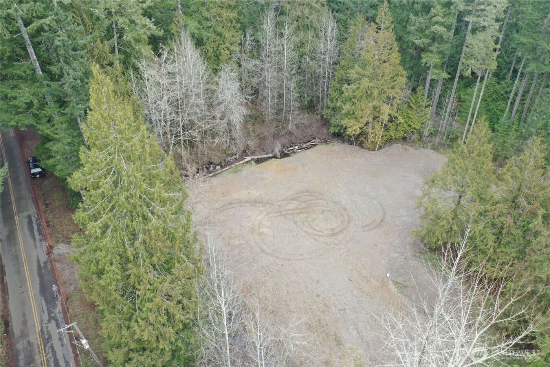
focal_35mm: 28
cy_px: 184
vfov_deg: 46.4
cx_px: 275
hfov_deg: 65.5
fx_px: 428
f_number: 3.5
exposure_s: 1/60
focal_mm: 10.26
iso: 100
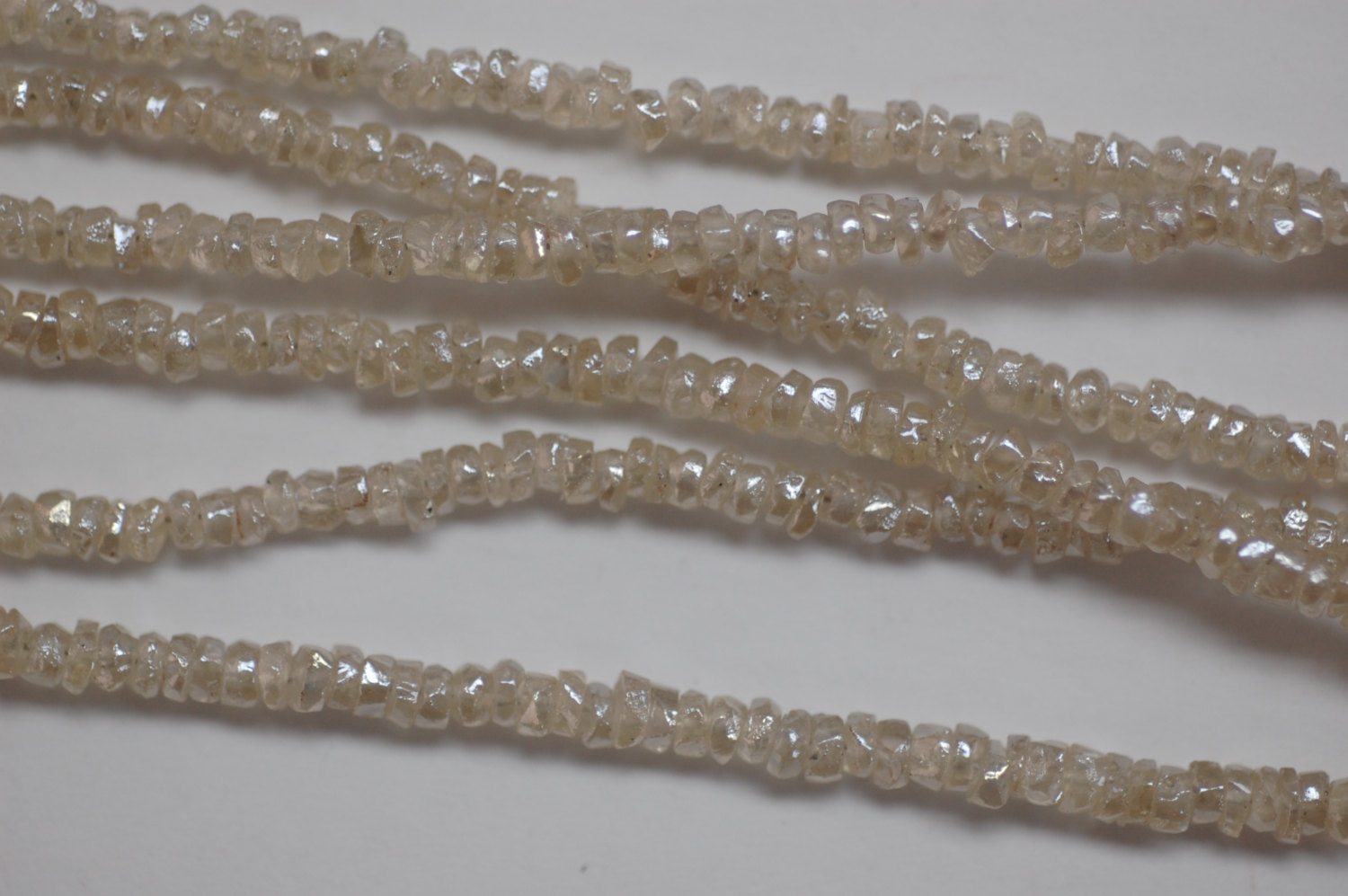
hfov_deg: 22.6
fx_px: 3367
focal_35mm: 90
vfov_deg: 15.2
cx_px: 674
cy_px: 448
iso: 400
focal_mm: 60
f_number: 3.8
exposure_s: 1/160
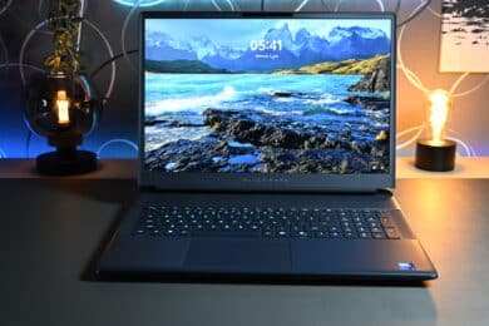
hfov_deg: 44.5
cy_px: 163
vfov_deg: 30.5
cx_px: 244
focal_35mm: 44
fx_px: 598
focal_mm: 44
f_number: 7.1
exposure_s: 1/50
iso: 1600
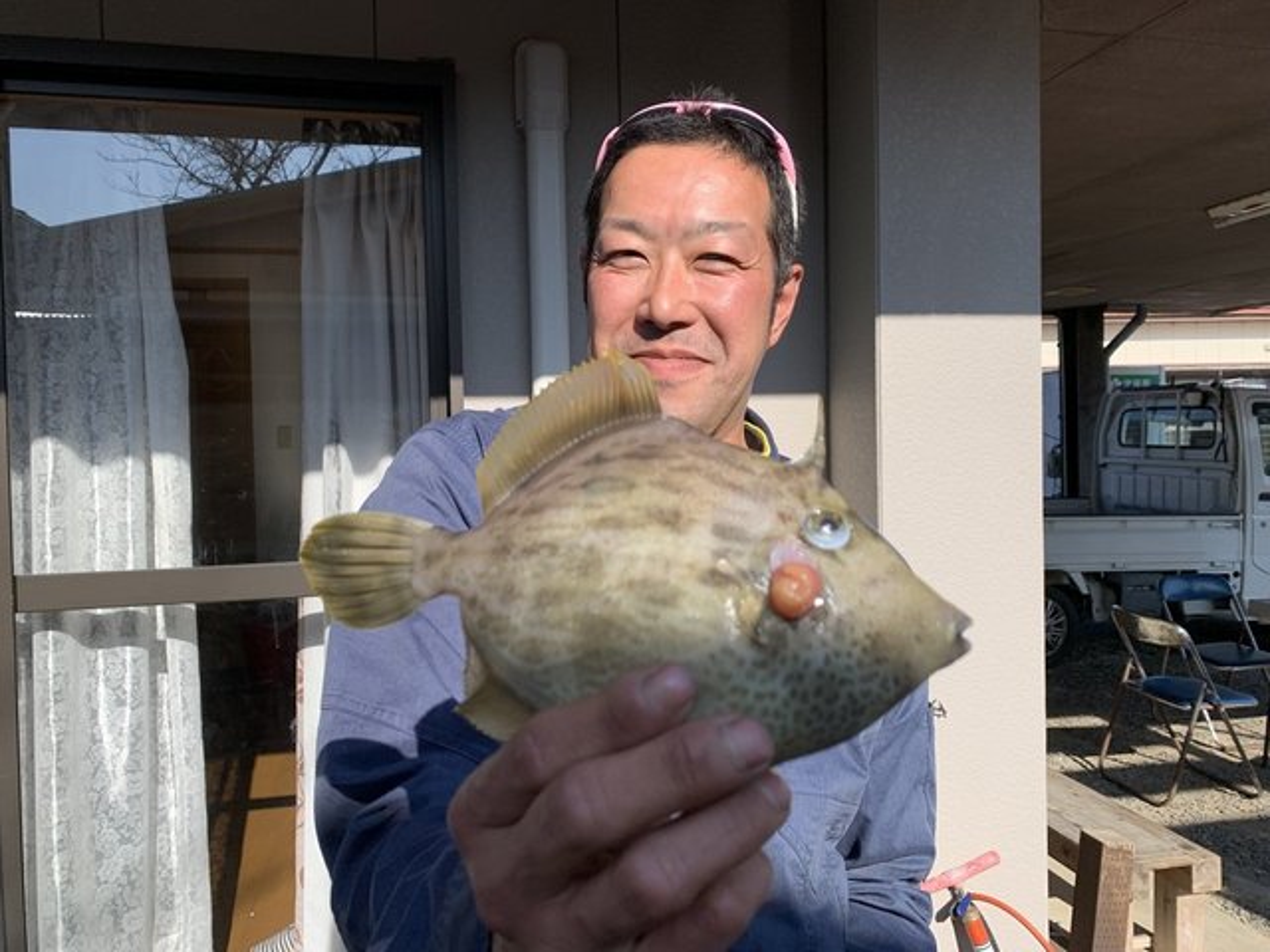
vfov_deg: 53.1
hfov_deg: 67.3
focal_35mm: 26
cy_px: 476
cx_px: 635
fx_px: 954
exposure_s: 1/1661
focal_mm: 4.25
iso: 25
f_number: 1.8
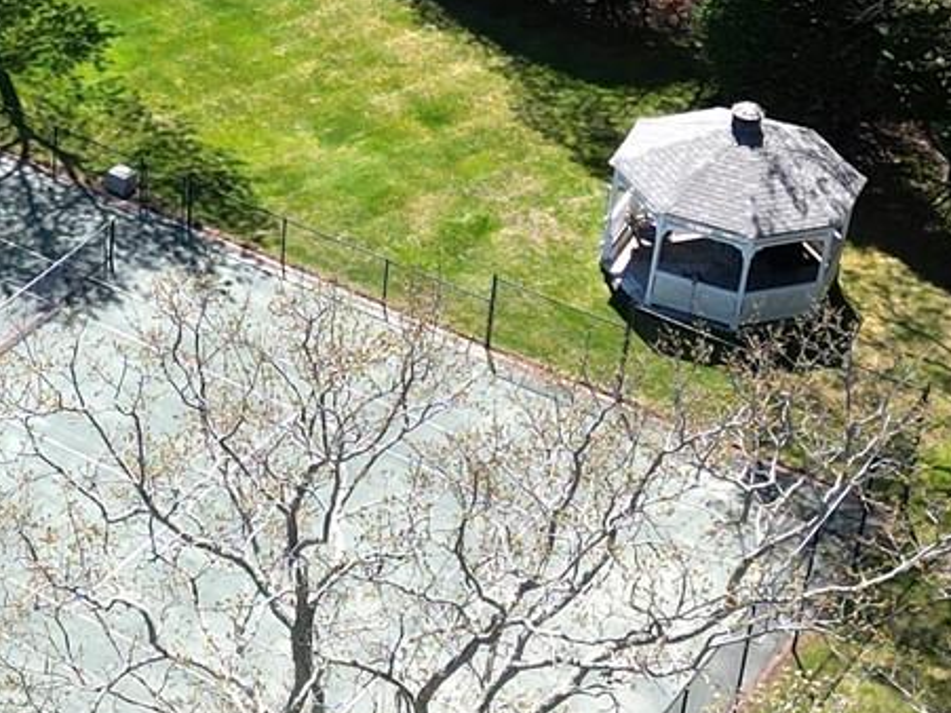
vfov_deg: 13.5
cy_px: 129
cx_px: -152
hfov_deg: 17.3
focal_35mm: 109
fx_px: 2994
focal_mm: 6.72
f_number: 1.7
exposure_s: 1/1250
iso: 100
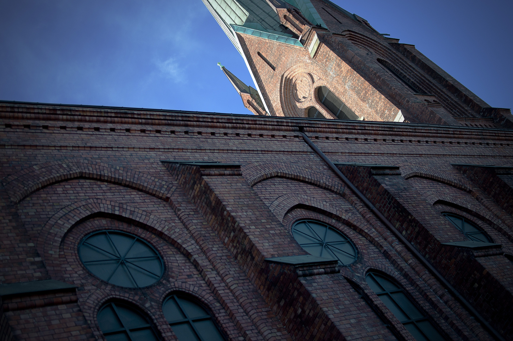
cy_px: 170
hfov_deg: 37.9
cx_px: 256
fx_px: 747
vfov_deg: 25.7
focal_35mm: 52
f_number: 2.2
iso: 200
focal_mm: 35
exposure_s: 1/2500
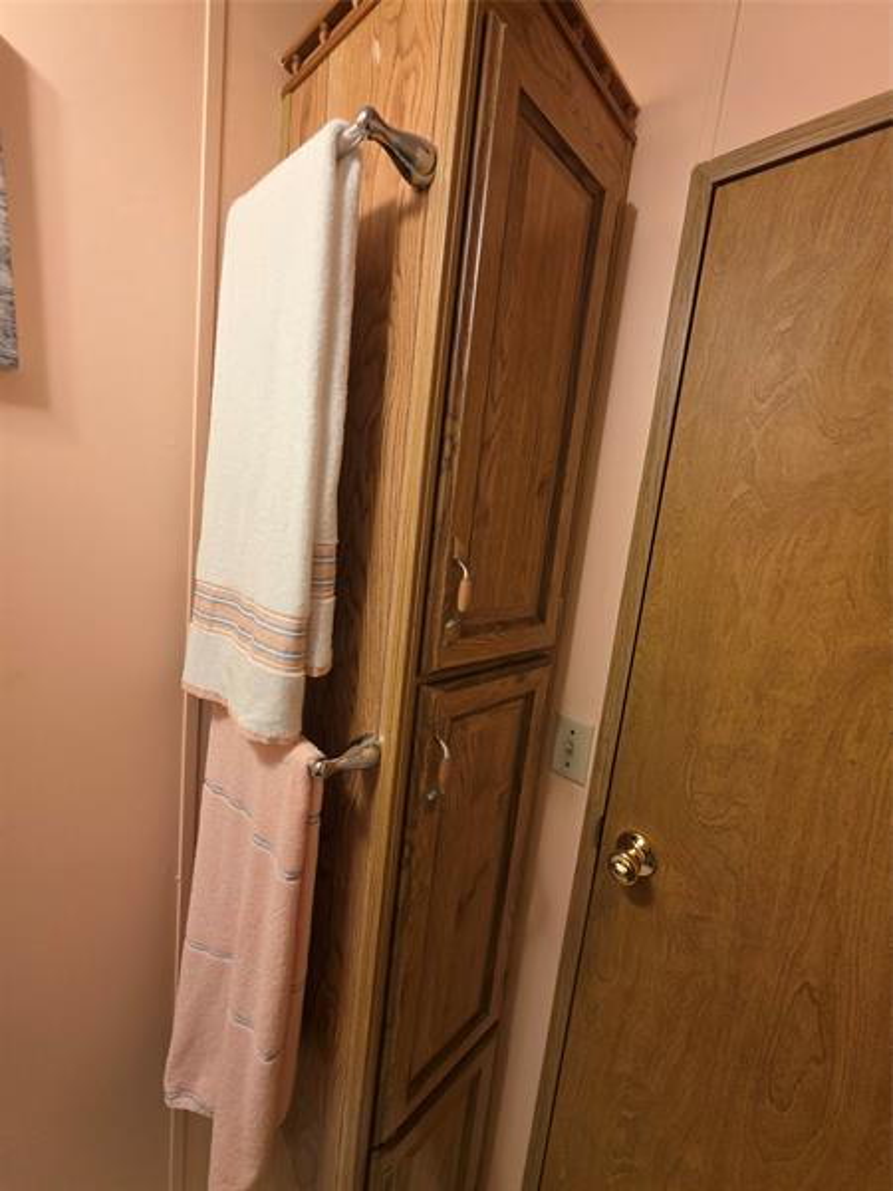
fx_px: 447
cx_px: 446
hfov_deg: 89.9
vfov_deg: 106.2
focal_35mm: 13
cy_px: 596
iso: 160
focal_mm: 2.2
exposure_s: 1/60
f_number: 1.9
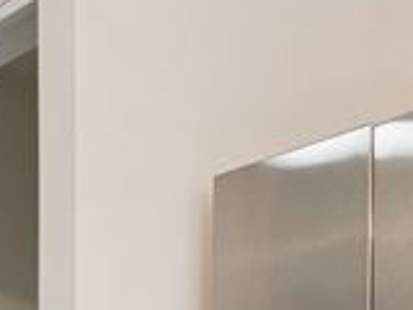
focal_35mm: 123
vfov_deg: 11.2
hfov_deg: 14.5
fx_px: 1468
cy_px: 572
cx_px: 684
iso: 400
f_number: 10
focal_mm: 16
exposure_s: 1/4
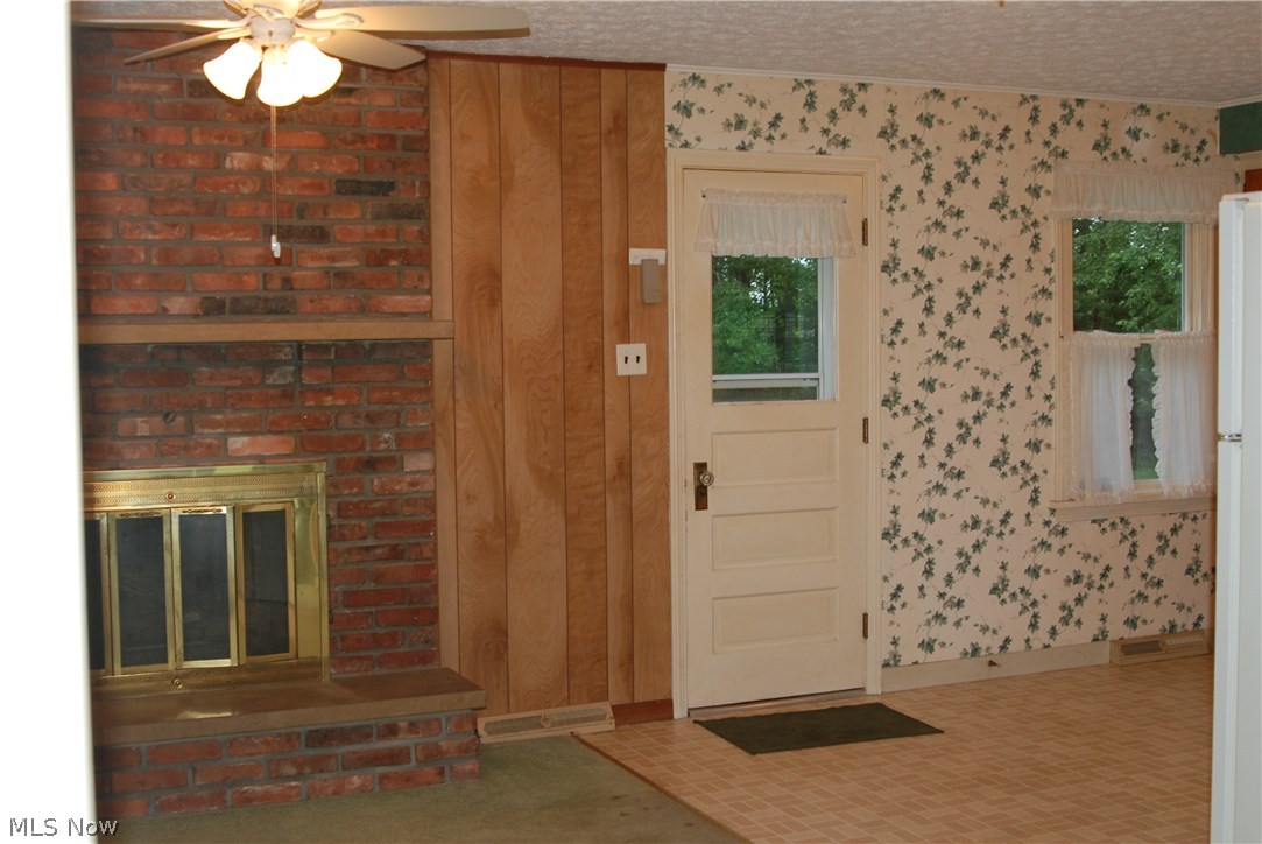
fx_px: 1473
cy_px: 422
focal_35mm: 42
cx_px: 631
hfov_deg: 46.4
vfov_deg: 32.0
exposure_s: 1/60
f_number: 4
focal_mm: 28
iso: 400
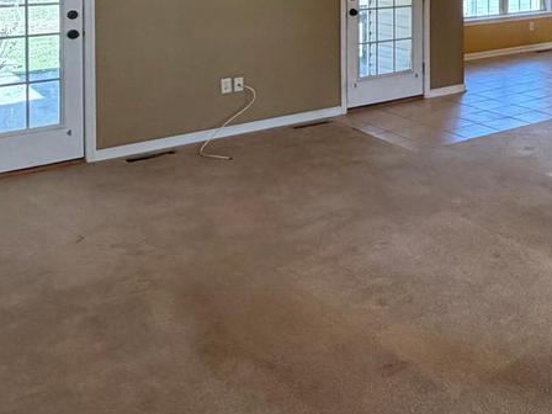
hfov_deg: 35.5
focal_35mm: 45
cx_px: 619
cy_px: -55
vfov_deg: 28.8
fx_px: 718
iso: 250
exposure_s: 1/120
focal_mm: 2.22
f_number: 2.2
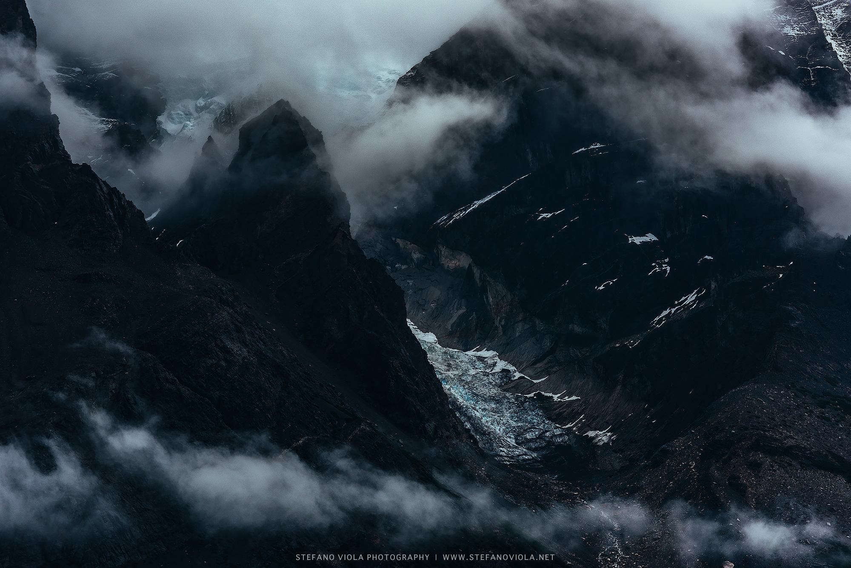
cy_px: 284
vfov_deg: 8.6
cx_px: 426
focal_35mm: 160
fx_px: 3783
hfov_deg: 12.8
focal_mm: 160
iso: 200
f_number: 6.3
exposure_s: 1/2000
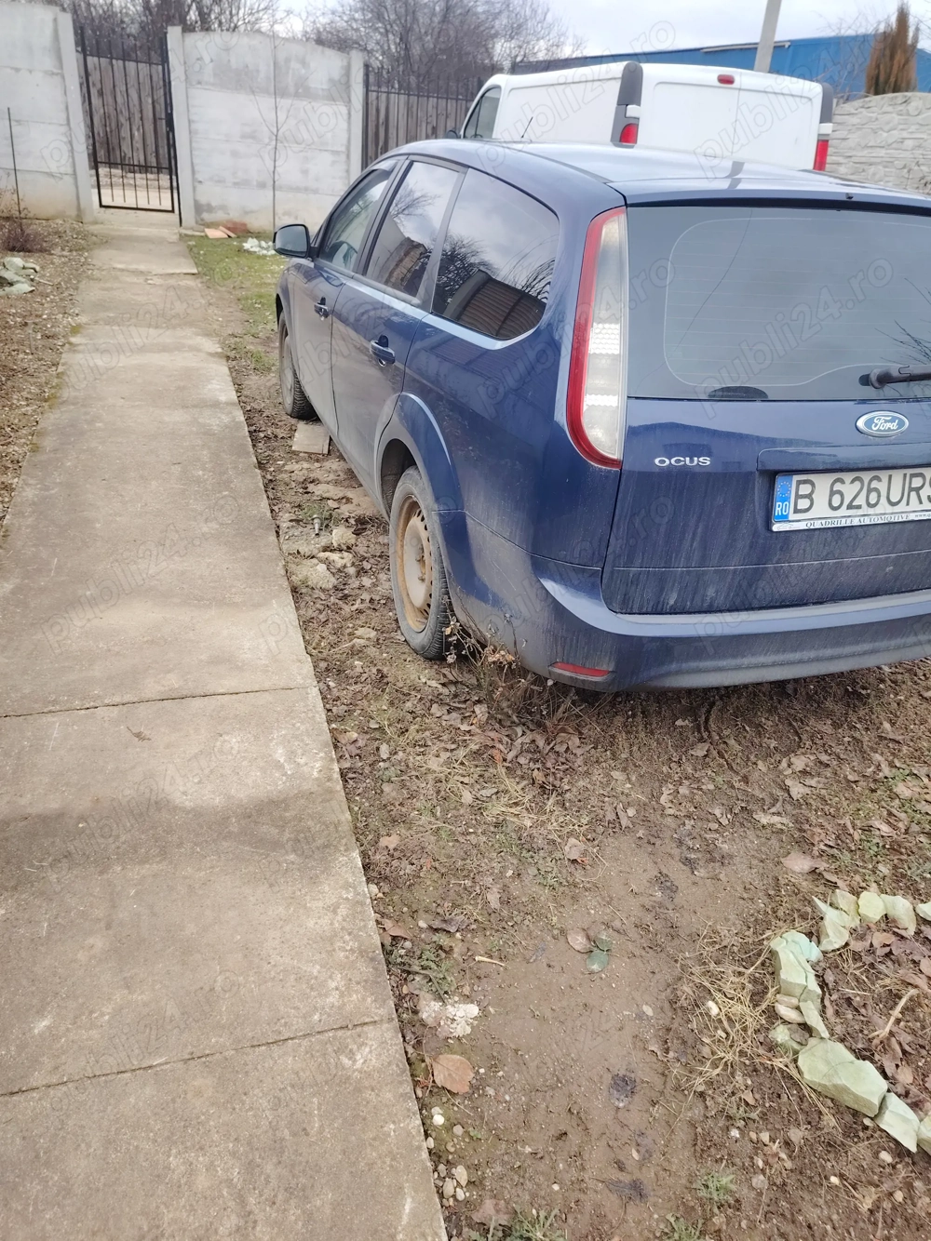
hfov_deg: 56.8
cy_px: 620
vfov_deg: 71.6
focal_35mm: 24
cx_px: 466
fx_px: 861
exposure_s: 1/153
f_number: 1.75
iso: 100
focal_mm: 5.25
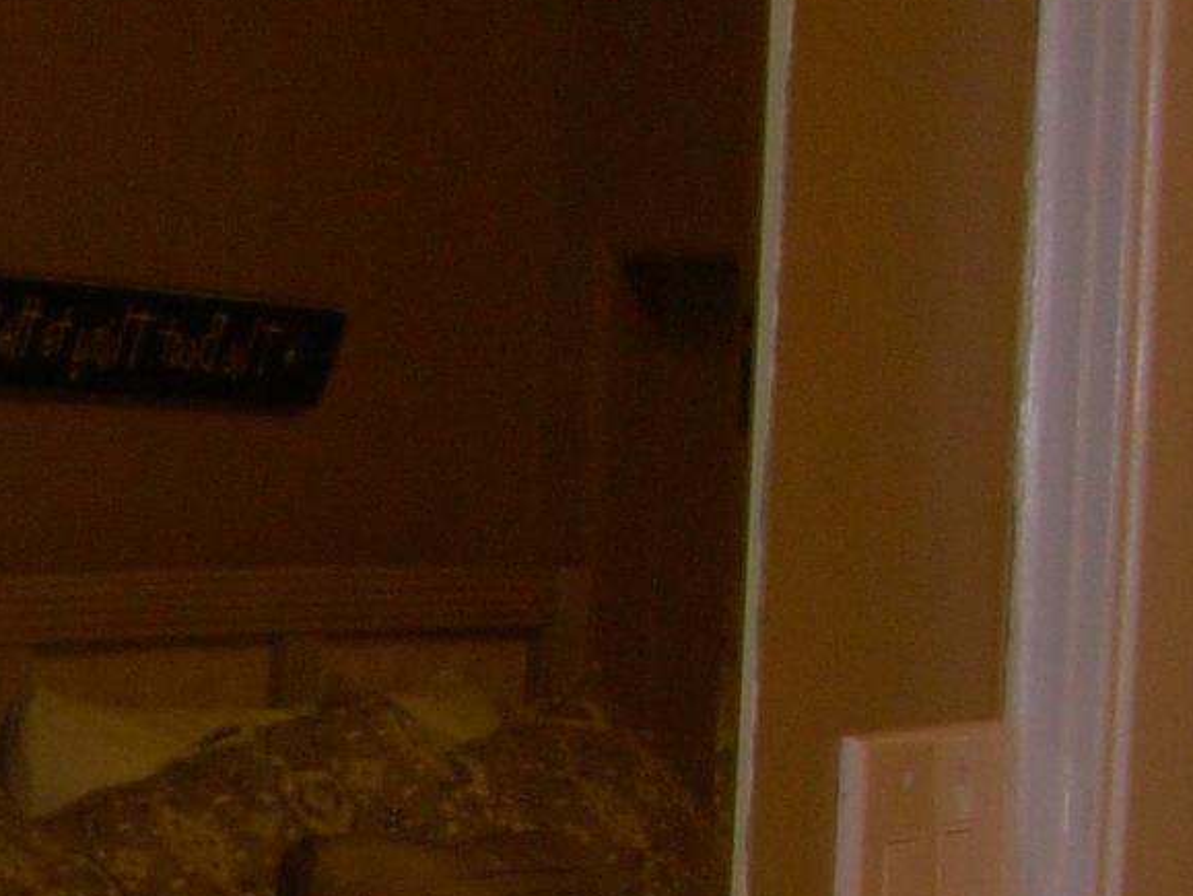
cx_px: -668
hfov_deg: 11.1
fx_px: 5862
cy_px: 1510
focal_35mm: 170
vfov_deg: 8.5
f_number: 2.8
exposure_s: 1/64
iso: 79
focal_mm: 7.8
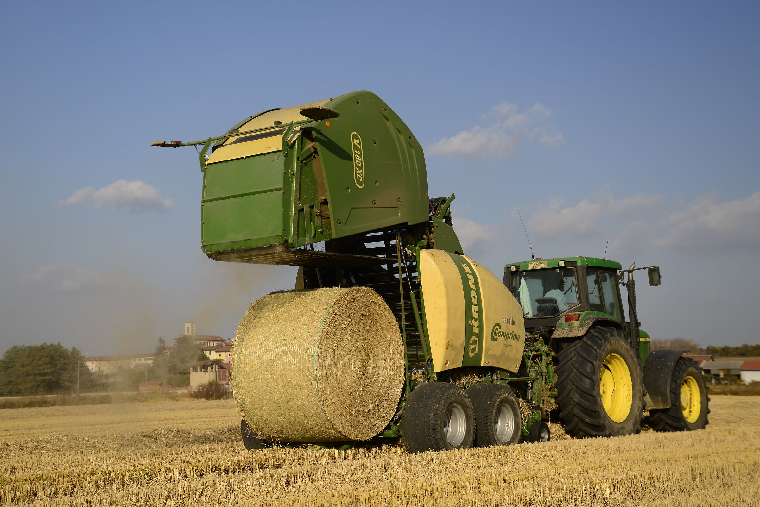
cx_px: 380
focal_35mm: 52
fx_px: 1098
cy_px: 254
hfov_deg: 38.2
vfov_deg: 26.0
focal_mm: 52
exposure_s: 1/320
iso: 100
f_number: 5.6
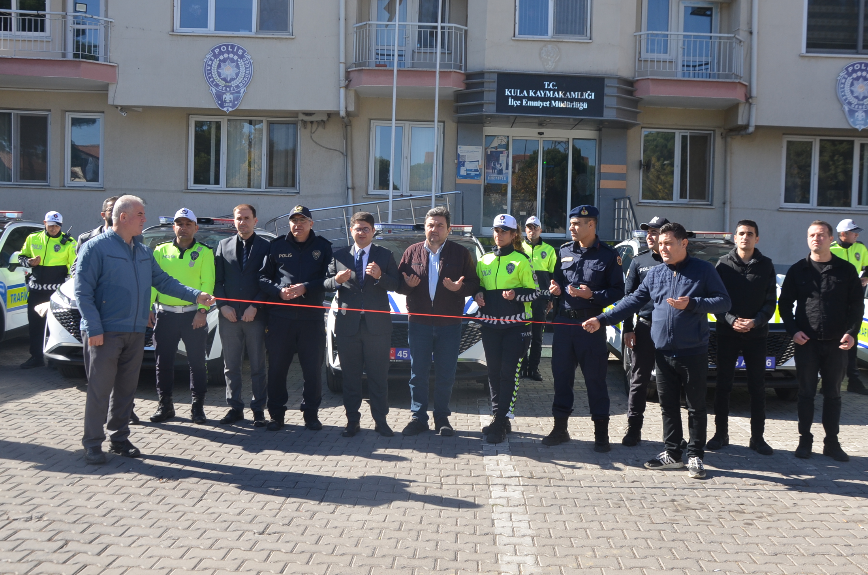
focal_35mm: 37
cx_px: 464
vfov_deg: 35.8
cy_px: 273
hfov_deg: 51.9
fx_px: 890
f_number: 8
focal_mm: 22
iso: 200
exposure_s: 1/250
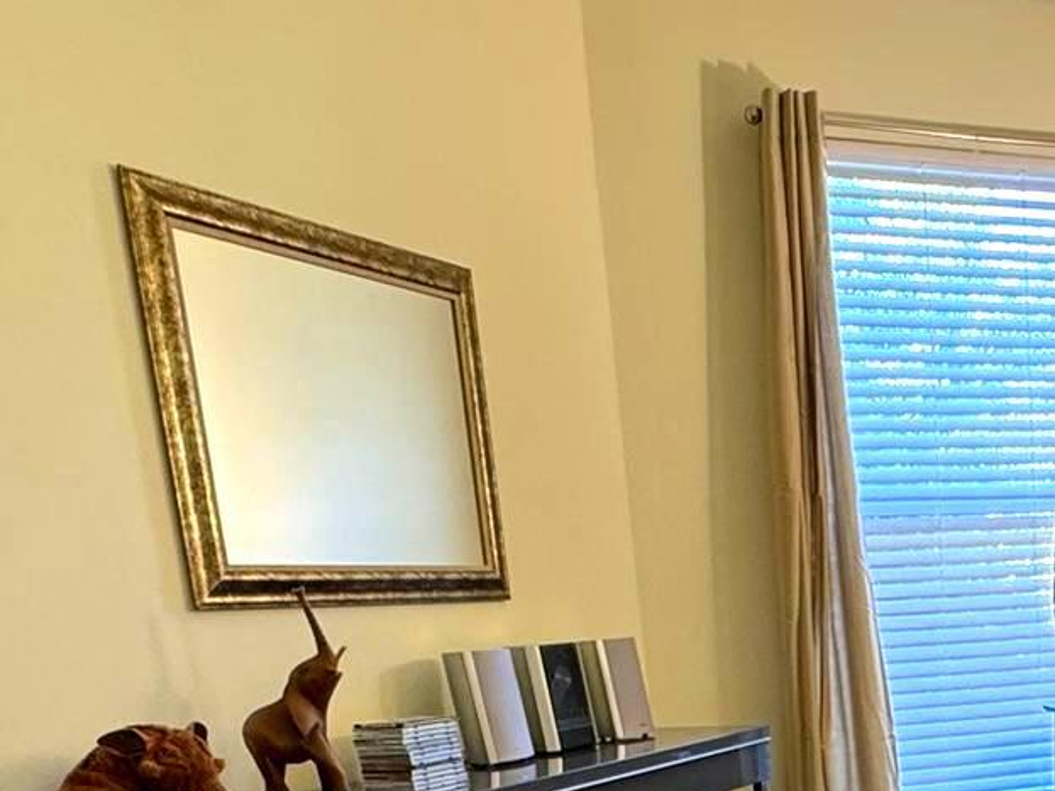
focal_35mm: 46
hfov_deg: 38.4
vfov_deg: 27.7
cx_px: 948
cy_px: 949
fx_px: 1402
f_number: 2.2
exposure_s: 1/60
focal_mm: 2.22
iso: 250
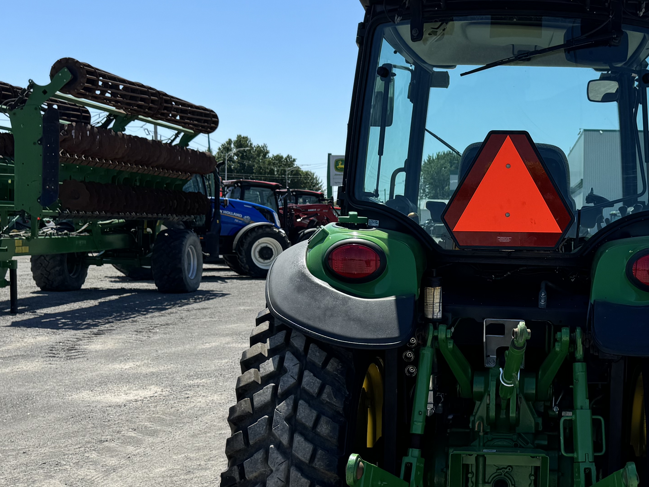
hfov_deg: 38.3
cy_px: 298
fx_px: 900
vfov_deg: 30.2
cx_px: 509
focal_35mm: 48
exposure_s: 1/4608
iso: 80
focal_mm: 6.76
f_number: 1.78
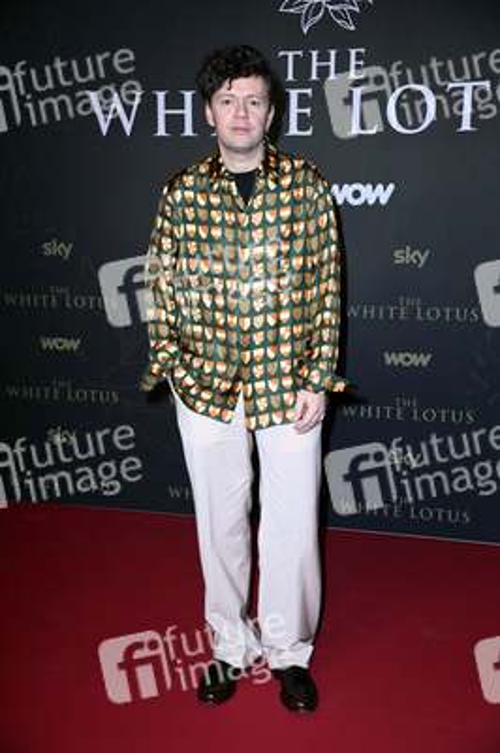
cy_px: 376
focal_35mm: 52
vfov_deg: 38.2
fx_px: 1085
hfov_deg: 25.9
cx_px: 250
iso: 800
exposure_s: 1/250
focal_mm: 52
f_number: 4.5
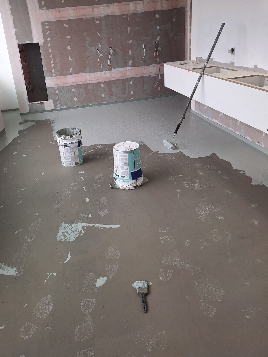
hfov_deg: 48.1
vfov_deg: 60.8
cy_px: 133
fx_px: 299
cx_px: 113
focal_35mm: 29
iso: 40
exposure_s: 1/183
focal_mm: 5.54
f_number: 1.8
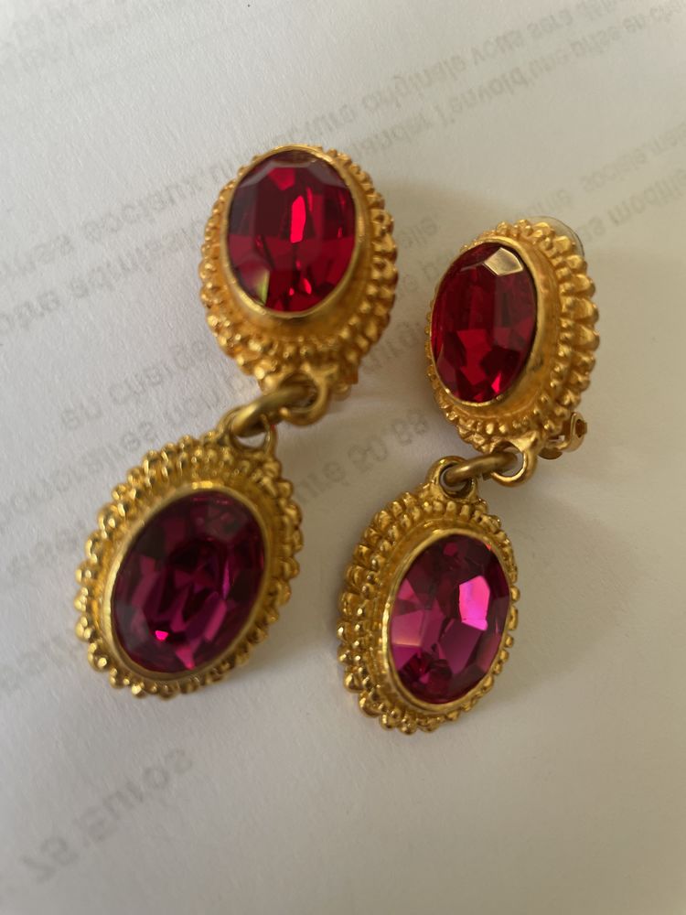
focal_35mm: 26
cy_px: 458
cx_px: 343
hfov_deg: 53.1
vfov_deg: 67.3
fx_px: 687
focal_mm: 4.2
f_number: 1.6
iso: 80
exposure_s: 1/121
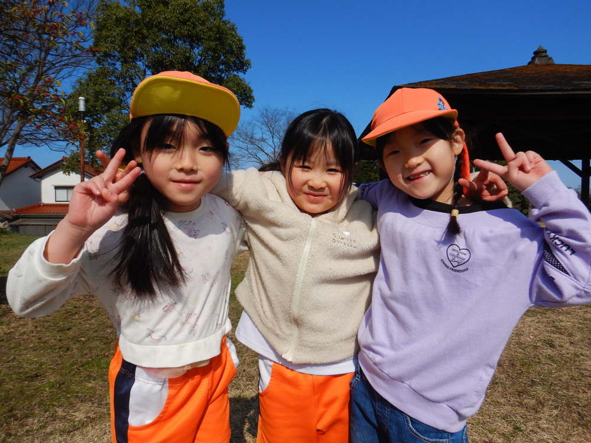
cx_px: 296
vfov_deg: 56.8
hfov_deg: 71.6
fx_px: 410
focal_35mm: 24
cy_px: 222
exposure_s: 1/500
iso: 125
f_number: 8.2
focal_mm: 4.3
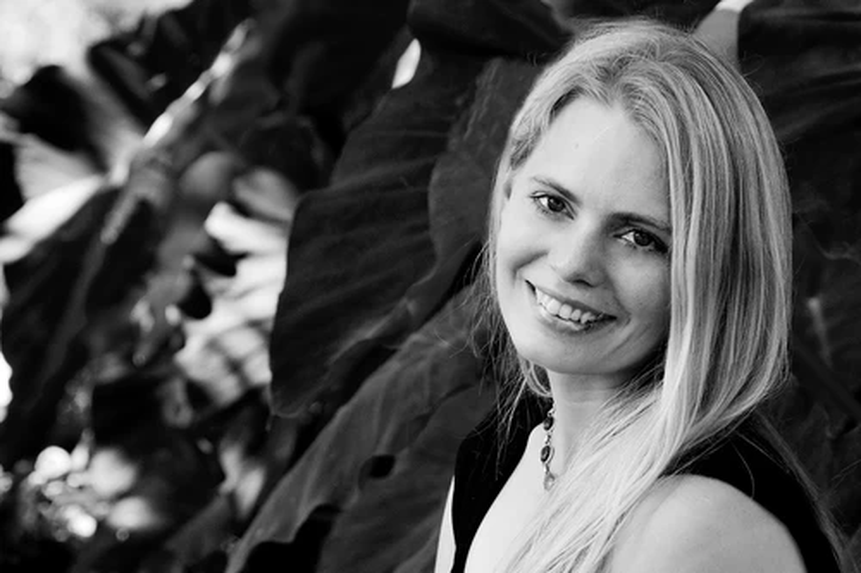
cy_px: 286
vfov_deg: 7.6
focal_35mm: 180
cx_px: 430
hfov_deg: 11.4
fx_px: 4303
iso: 900
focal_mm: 120
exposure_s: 1/200
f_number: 8
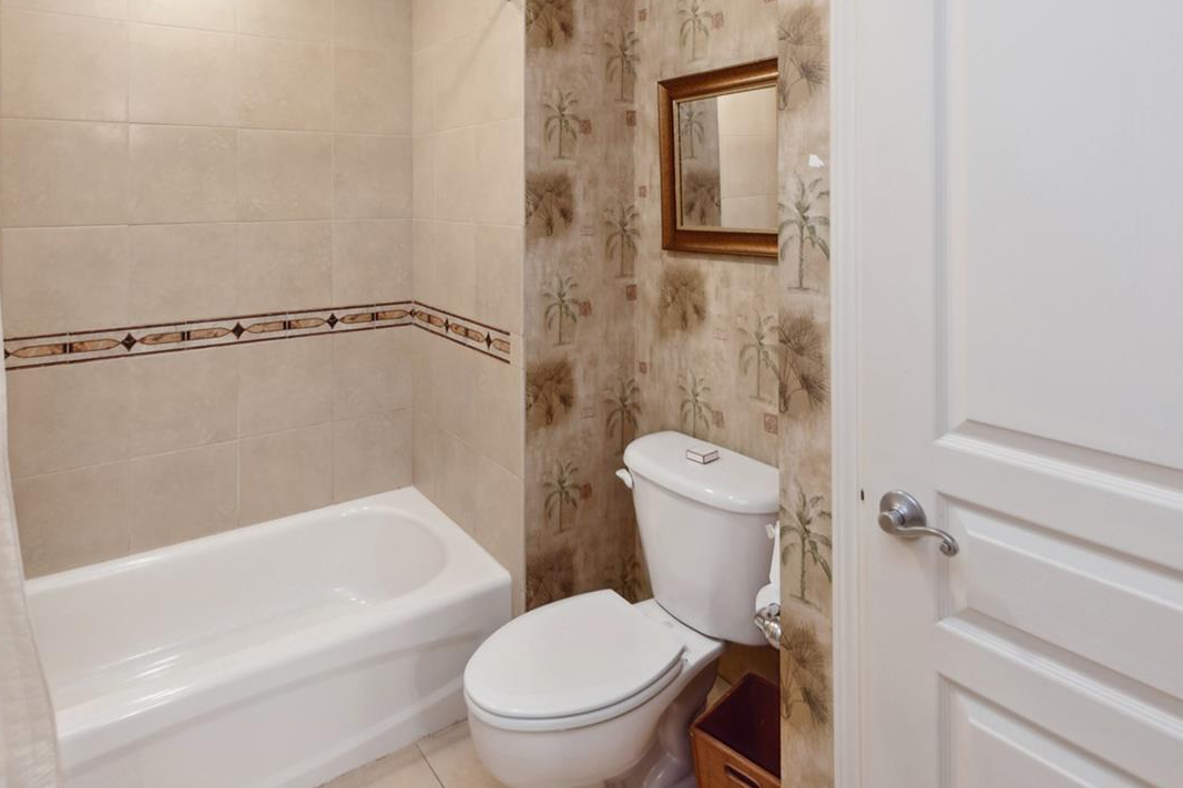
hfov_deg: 81.1
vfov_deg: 57.0
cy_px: 214
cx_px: 553
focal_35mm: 21
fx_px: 690
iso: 100
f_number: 8
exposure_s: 3
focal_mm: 14
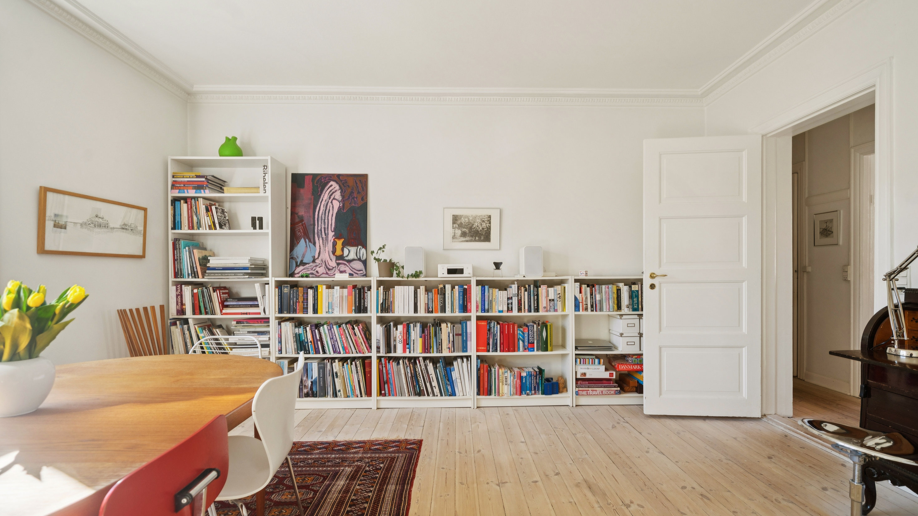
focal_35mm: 16
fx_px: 389
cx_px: 465
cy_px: 290
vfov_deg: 66.8
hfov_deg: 99.4
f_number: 5.6
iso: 320
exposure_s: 1/160
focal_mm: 15
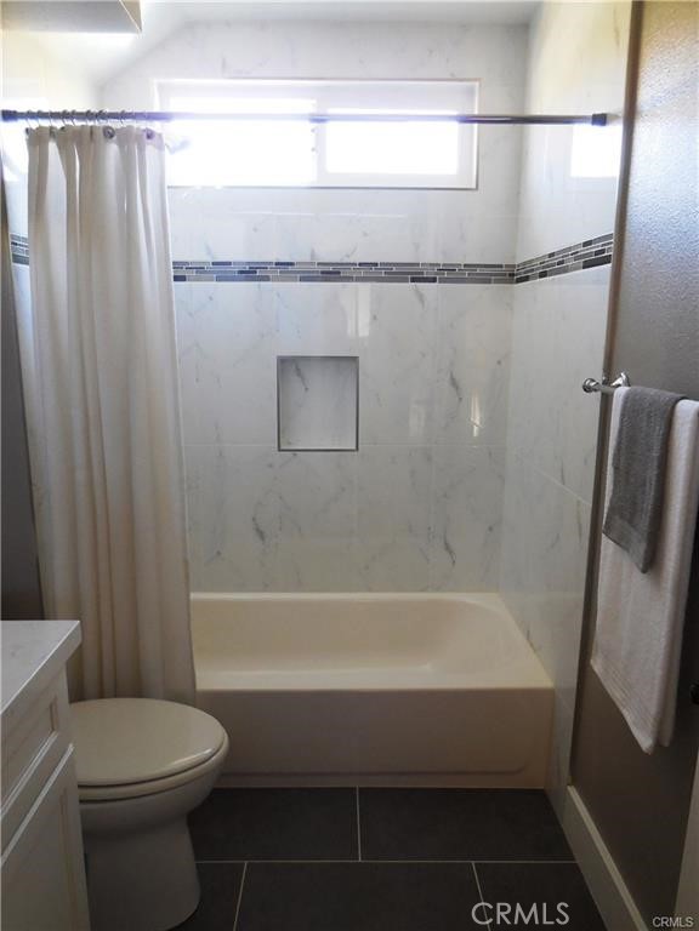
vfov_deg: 69.4
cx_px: 350
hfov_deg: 54.9
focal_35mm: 25
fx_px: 673
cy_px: 466
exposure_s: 1/30
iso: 400
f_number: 3.1
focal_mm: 4.5
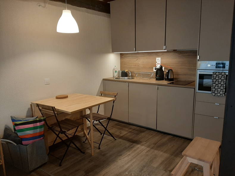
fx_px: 176
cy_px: 88
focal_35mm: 26
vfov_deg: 53.0
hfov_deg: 67.3
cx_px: 118
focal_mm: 3.93
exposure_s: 1/50
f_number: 1.7
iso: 125
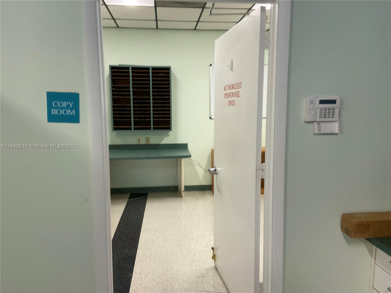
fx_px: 294
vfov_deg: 53.1
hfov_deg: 67.3
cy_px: 146
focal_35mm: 26
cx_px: 196
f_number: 1.8
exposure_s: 1/108
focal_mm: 4.25
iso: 125
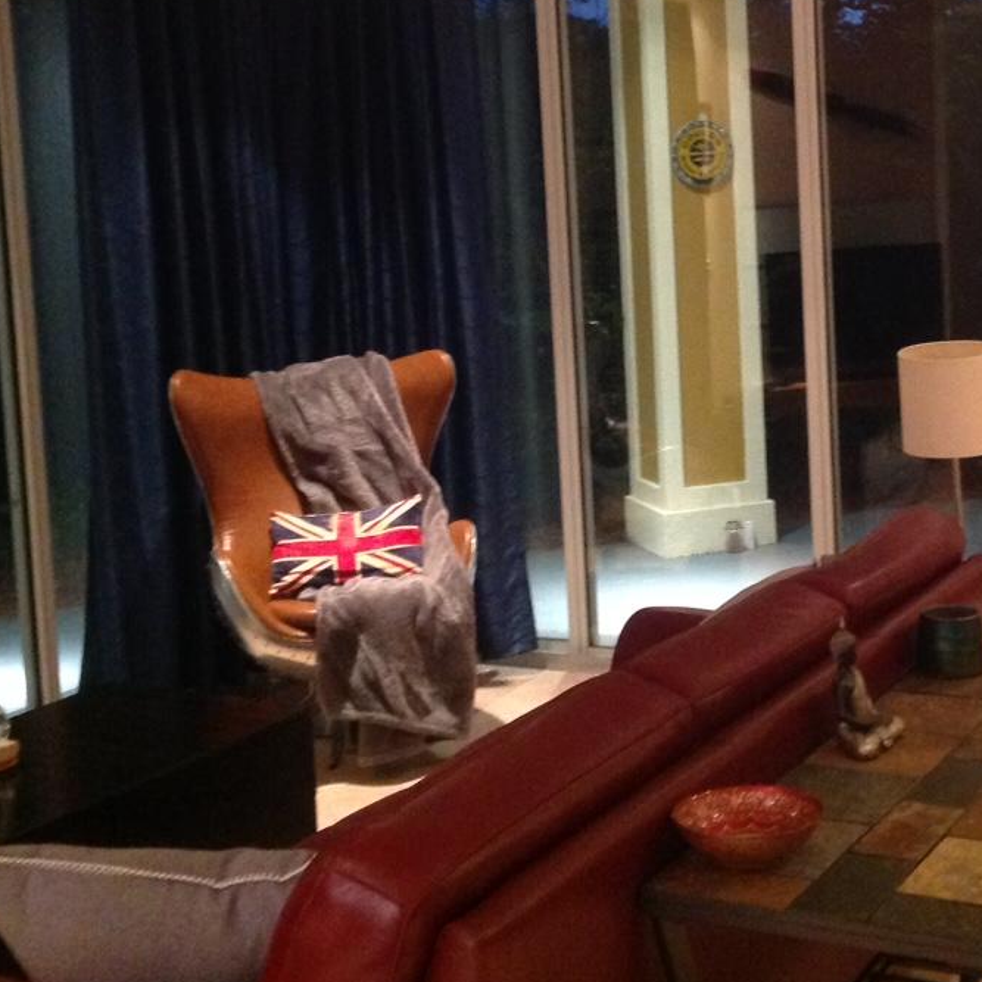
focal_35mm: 60
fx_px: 1926
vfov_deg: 28.4
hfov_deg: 28.2
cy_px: 315
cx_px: 726
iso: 640
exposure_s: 1/15
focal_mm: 4.28
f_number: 2.4
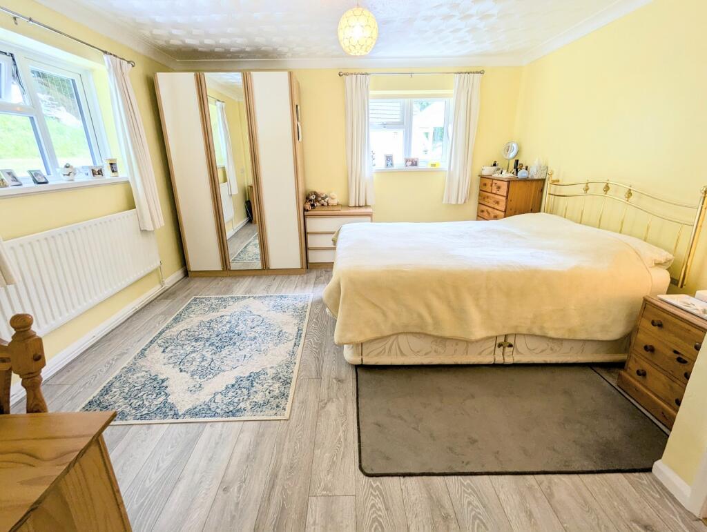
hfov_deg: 94.4
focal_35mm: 16
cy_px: 266
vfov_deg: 78.2
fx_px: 327
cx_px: 354
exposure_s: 1/100
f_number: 2.2
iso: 118
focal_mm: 2.35
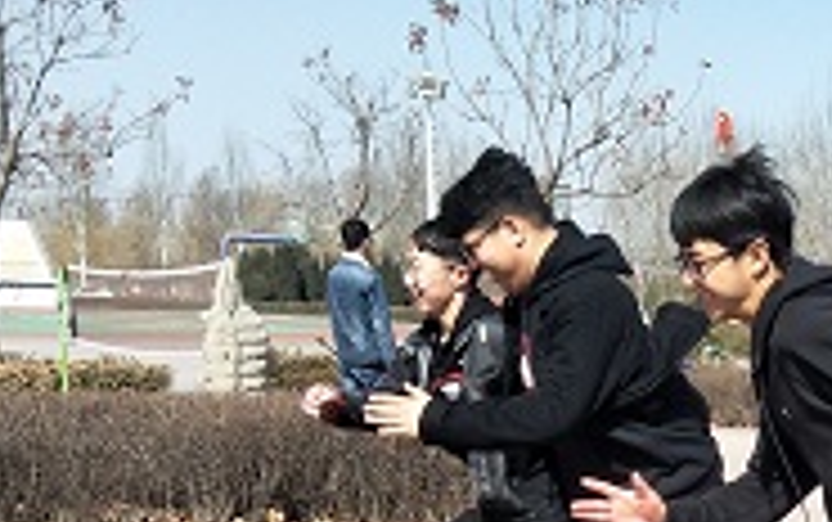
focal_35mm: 88
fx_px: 1997
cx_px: 913
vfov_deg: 14.0
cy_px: 774
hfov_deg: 22.2
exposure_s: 1/1135
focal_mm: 4.1
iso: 33
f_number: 1.7
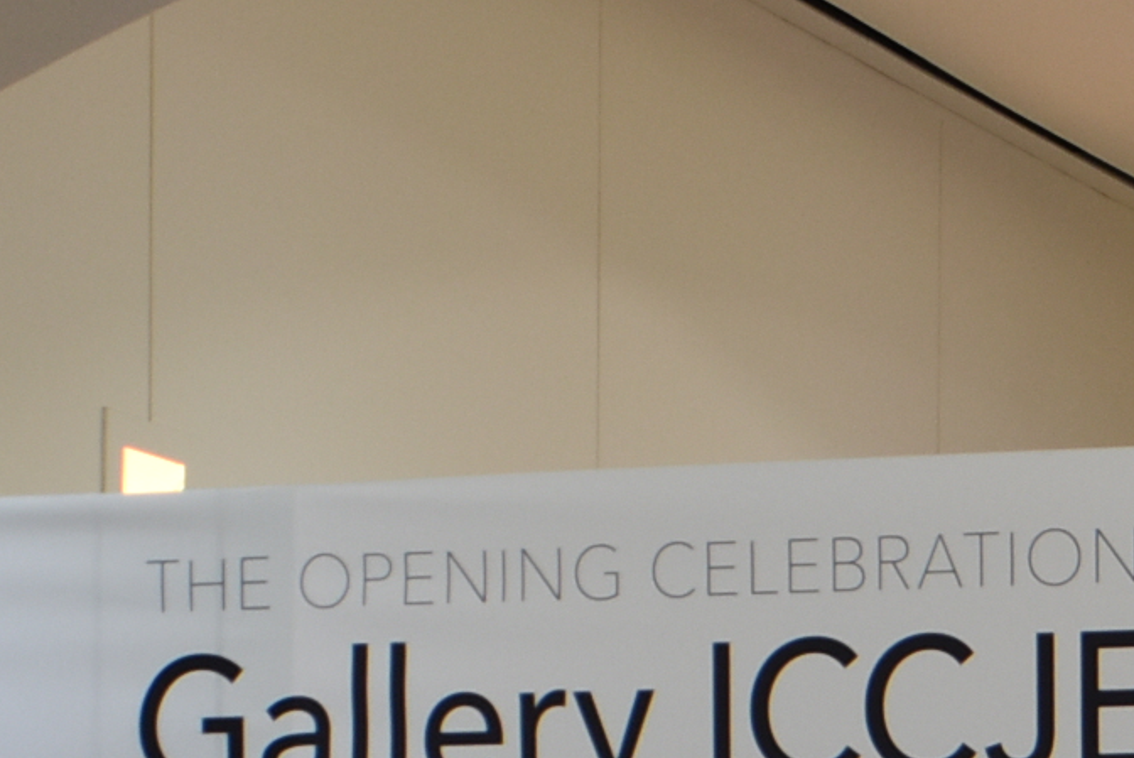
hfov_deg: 11.0
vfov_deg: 7.4
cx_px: 1635
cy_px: 1339
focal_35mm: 180
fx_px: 5681
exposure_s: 1/100
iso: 400
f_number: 5
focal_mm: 27
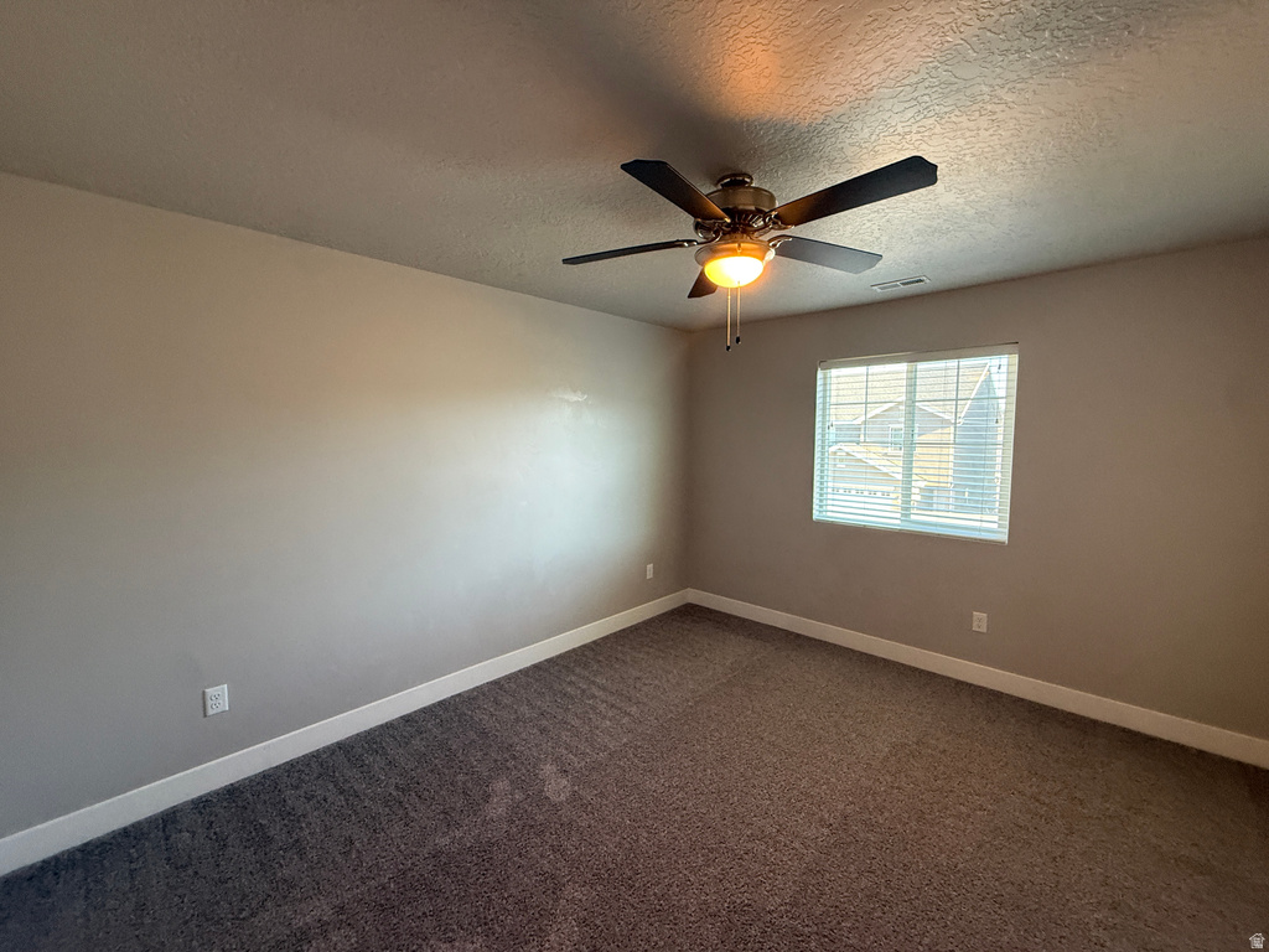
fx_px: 513
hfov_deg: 102.1
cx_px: 634
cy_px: 476
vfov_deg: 85.7
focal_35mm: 14
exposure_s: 1/60
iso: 250
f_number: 2.2
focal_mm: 2.22
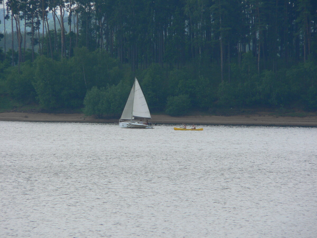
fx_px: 3956
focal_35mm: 432
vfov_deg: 3.4
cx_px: 158
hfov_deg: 4.6
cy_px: 119
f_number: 4
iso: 80
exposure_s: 1/500
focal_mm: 72
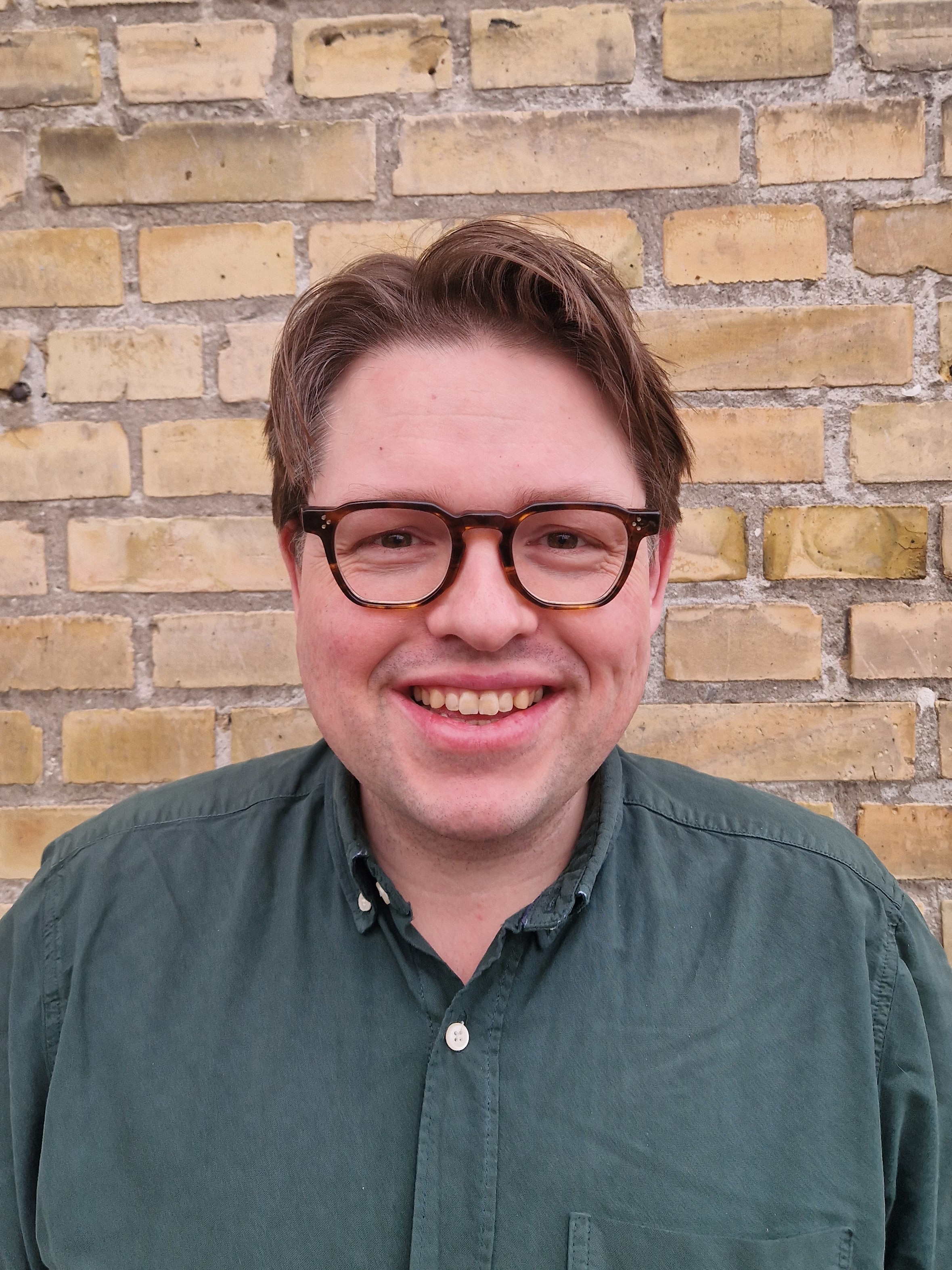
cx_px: 476
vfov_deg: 73.9
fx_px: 844
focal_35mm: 23
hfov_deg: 58.9
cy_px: 635
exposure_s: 1/180
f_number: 1.8
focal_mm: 5.4
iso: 64
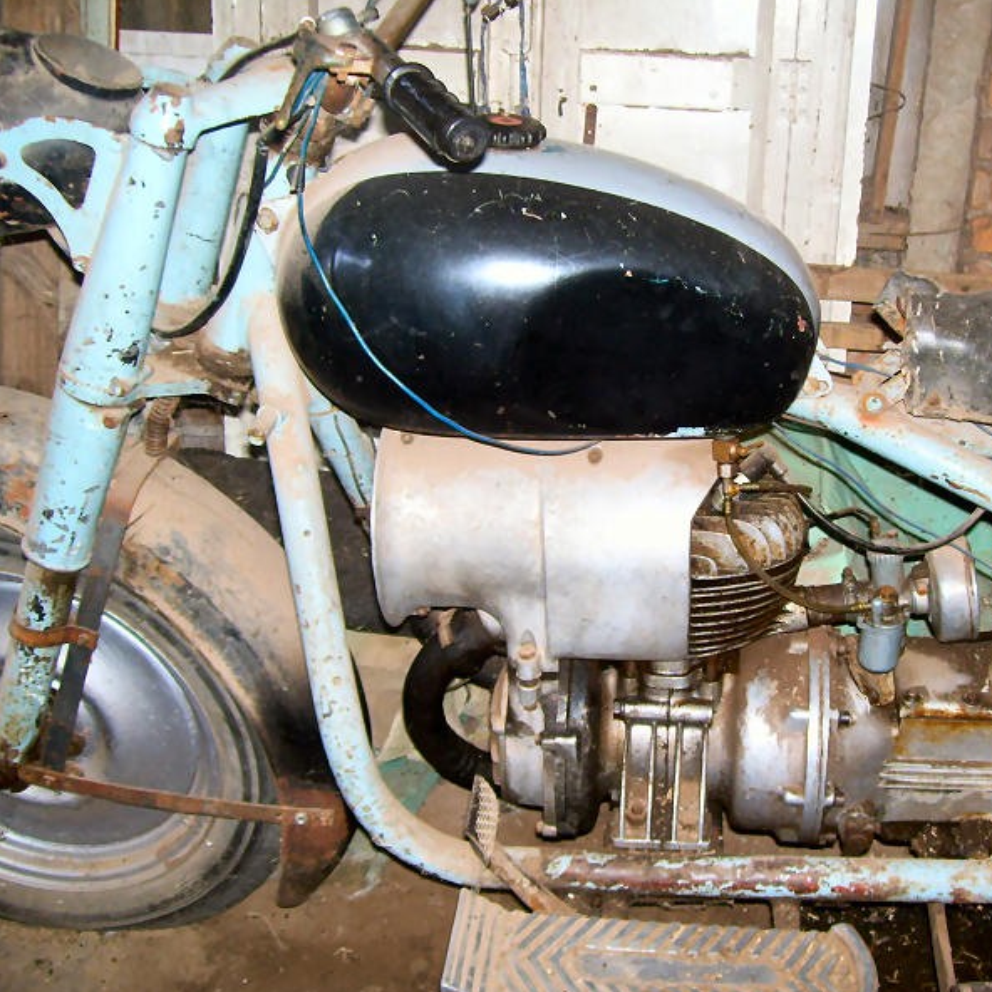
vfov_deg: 39.2
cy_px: 498
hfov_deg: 38.8
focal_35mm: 43
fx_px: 1394
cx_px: 642
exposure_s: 1/60
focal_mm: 6
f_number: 2.7
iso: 80
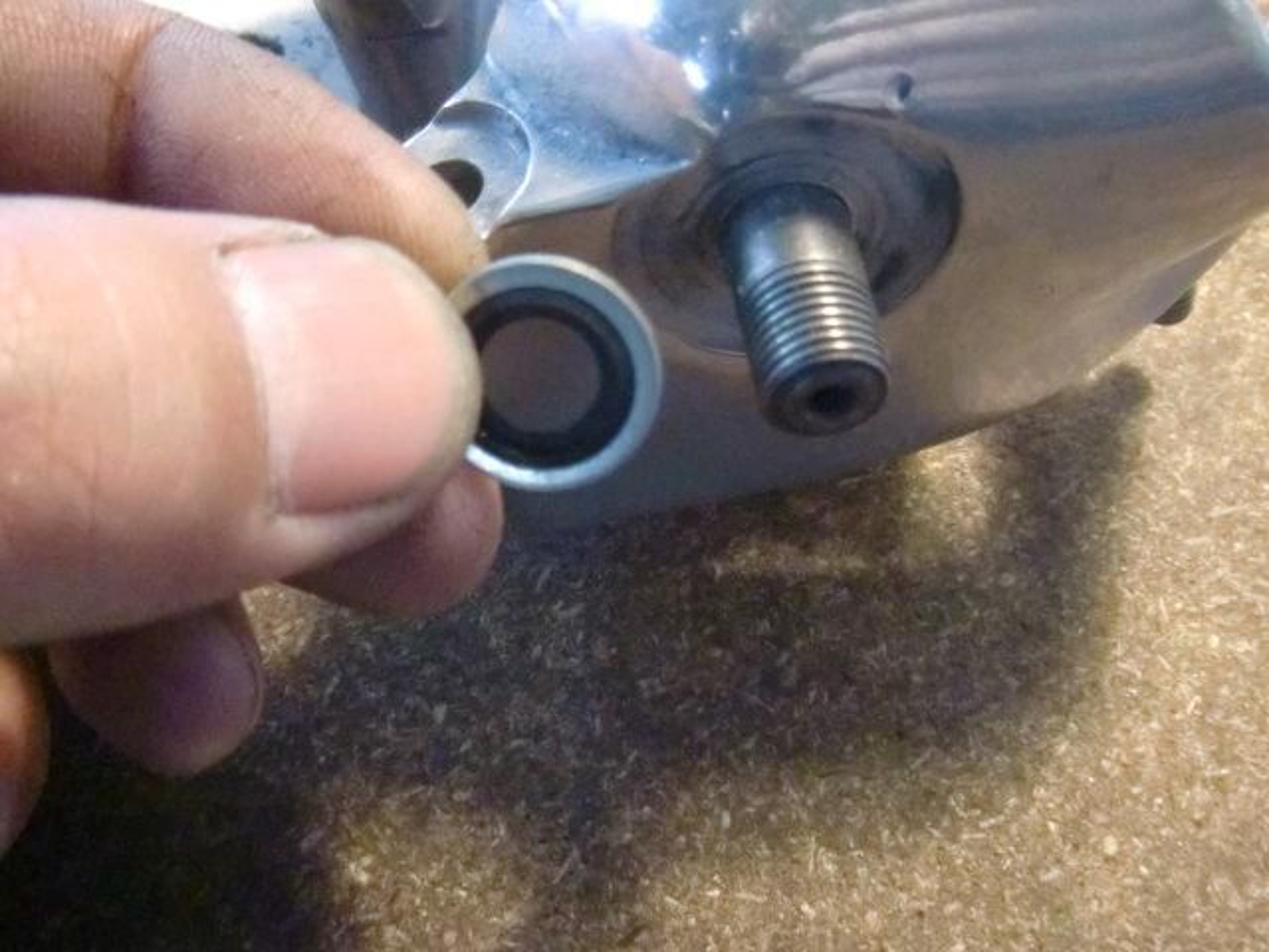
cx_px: 634
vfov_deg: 37.7
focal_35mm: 38
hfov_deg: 49.0
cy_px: 476
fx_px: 1393
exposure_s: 1/40
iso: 1600
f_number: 3.9
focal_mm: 6.66
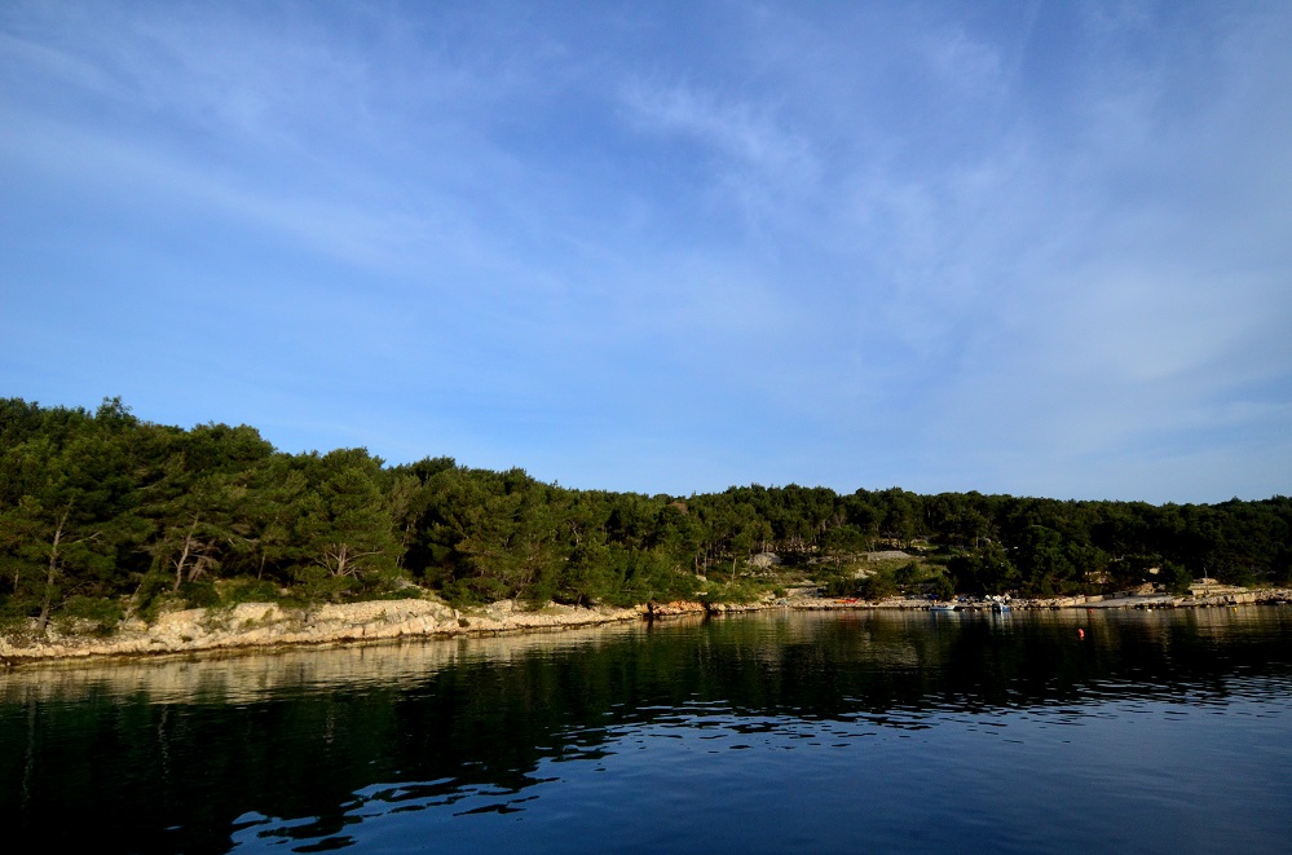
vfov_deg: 63.0
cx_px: 646
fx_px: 698
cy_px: 428
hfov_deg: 85.6
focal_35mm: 20
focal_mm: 13
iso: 1250
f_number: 4.5
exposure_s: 1/8000
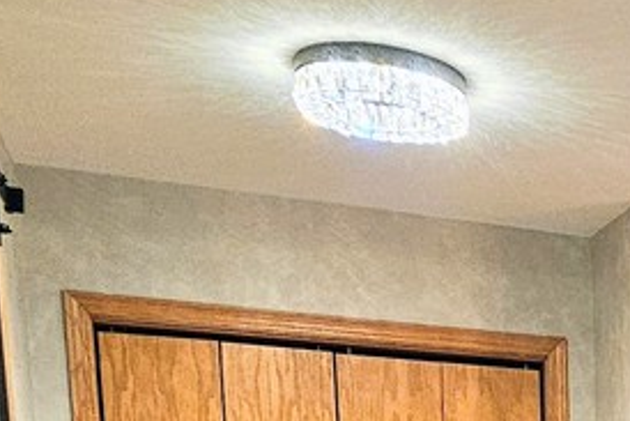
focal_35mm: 71
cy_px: 821
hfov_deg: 22.9
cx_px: 956
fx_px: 1243
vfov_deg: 15.6
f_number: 2.2
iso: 320
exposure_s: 1/40
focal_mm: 2.2
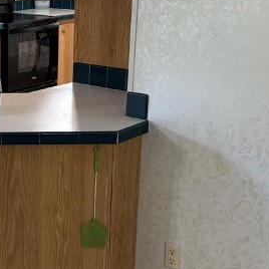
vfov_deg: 21.4
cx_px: -8
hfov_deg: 20.6
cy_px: 129
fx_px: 712
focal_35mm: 81
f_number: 1.78
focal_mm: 6.76
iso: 125
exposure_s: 1/60
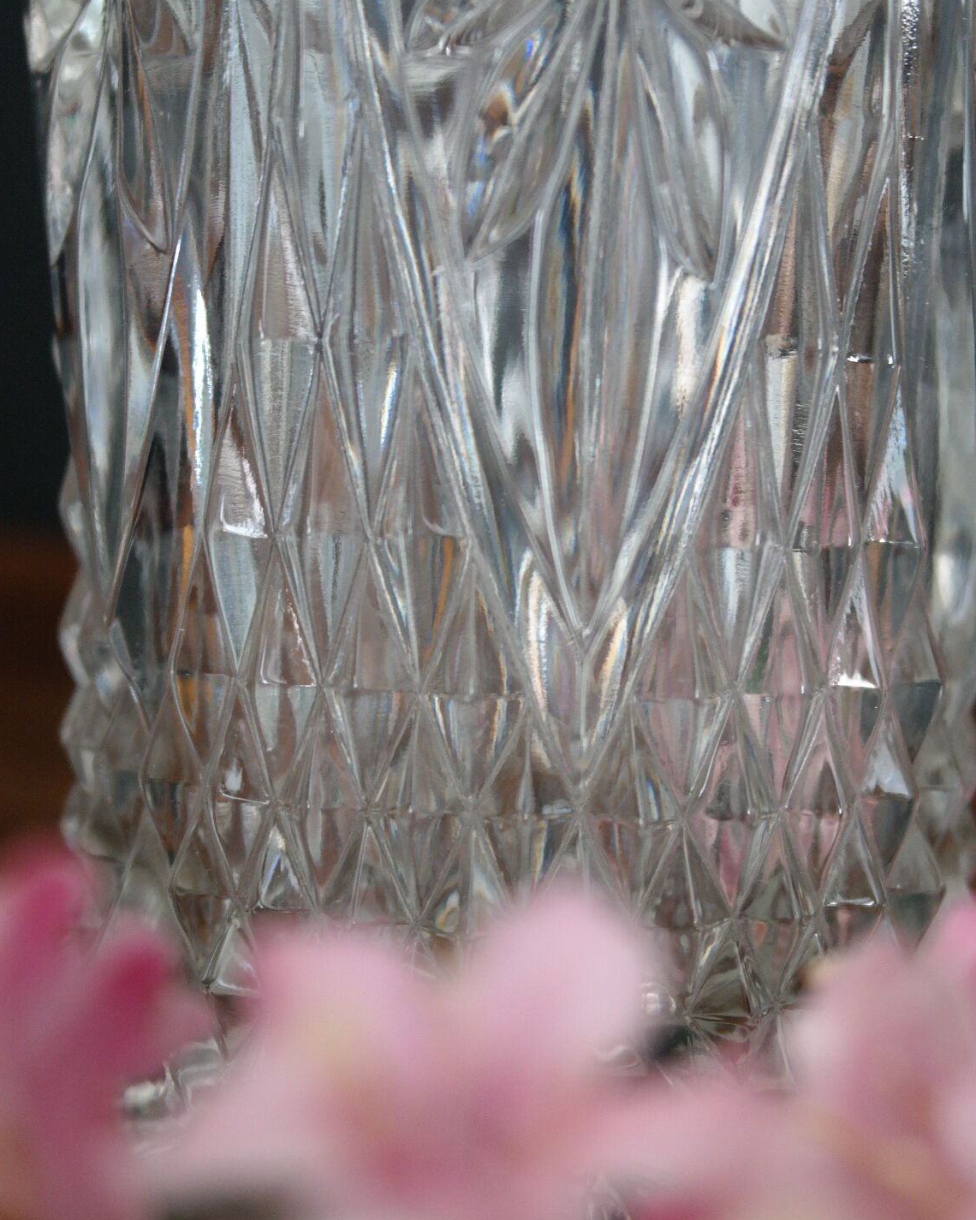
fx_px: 2383
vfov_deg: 28.7
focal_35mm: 66
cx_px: 484
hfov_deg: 23.1
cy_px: 653
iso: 800
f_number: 5
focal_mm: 38
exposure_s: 1/60
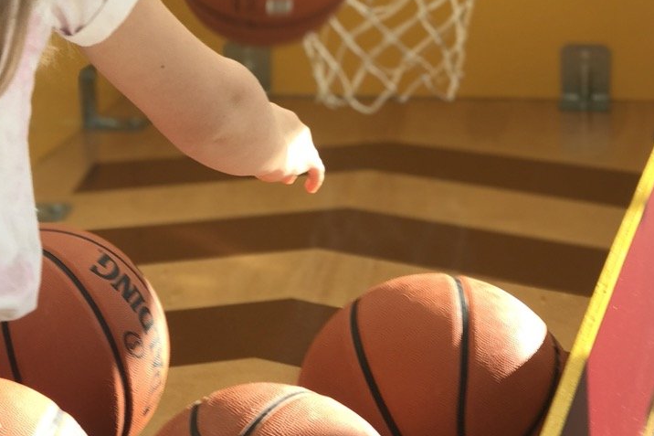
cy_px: -3
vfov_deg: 12.7
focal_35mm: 106
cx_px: 241
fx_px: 1925
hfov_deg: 19.2
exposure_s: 1/124
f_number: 2.8
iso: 20
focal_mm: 6.6
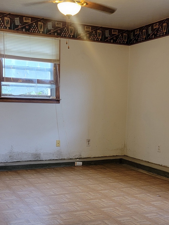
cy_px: 144
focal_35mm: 52
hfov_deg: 28.0
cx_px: 90
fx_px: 338
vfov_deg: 36.5
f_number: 1.8
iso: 160
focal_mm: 6.7
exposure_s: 1/40
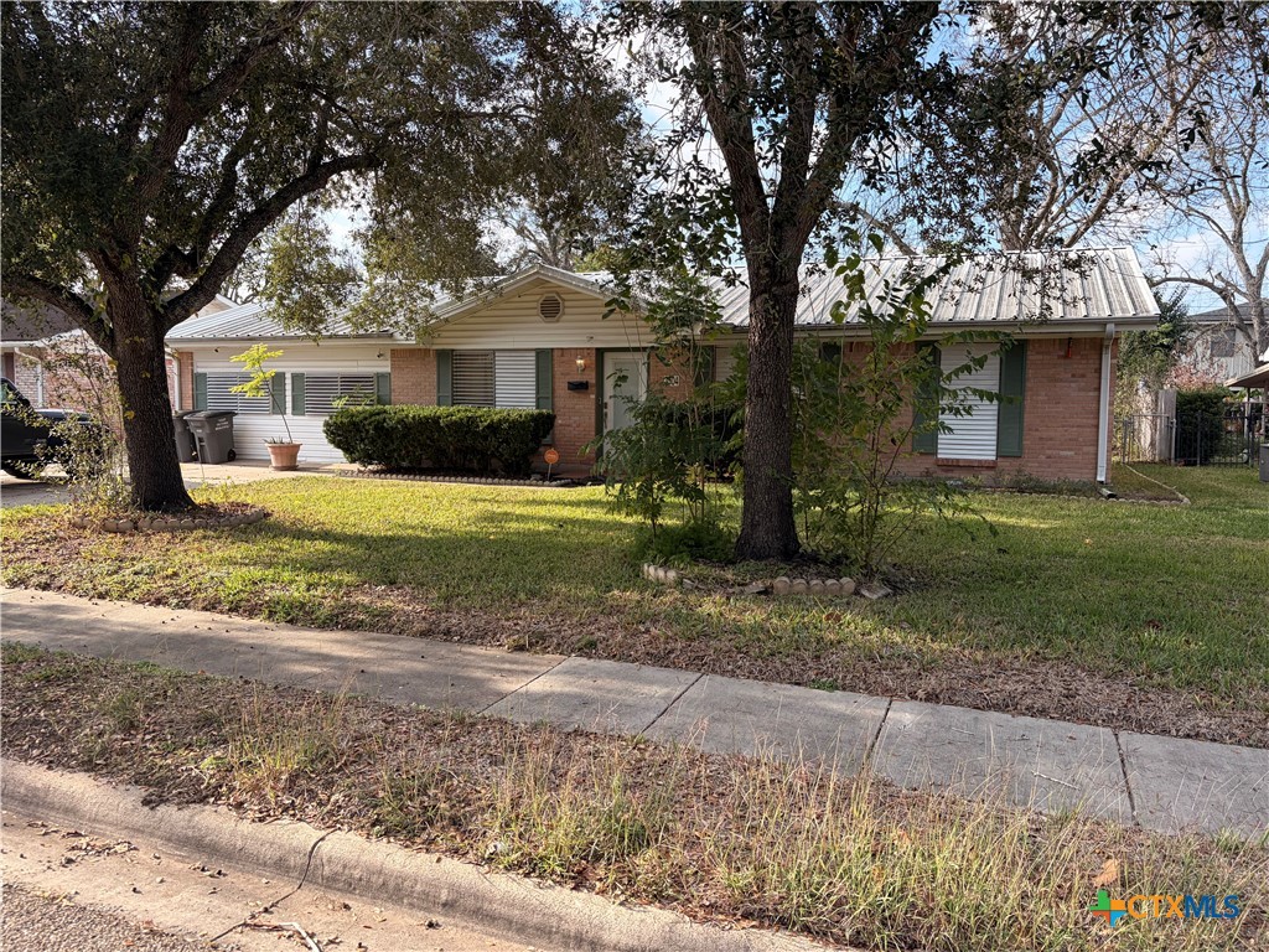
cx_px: 634
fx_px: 953
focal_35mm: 26
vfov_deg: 53.1
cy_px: 476
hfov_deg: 67.3
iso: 64
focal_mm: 5.96
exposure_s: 1/820
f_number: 1.6
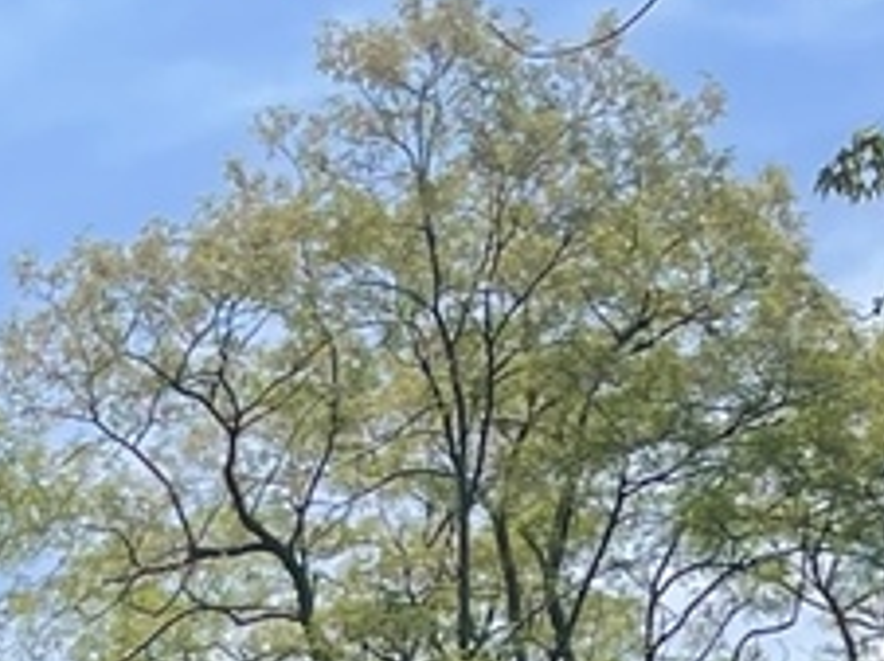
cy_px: 1928
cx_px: -790
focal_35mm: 166
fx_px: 4235
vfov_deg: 7.8
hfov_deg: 11.0
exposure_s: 1/1887
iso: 32
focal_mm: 4.2
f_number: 1.6
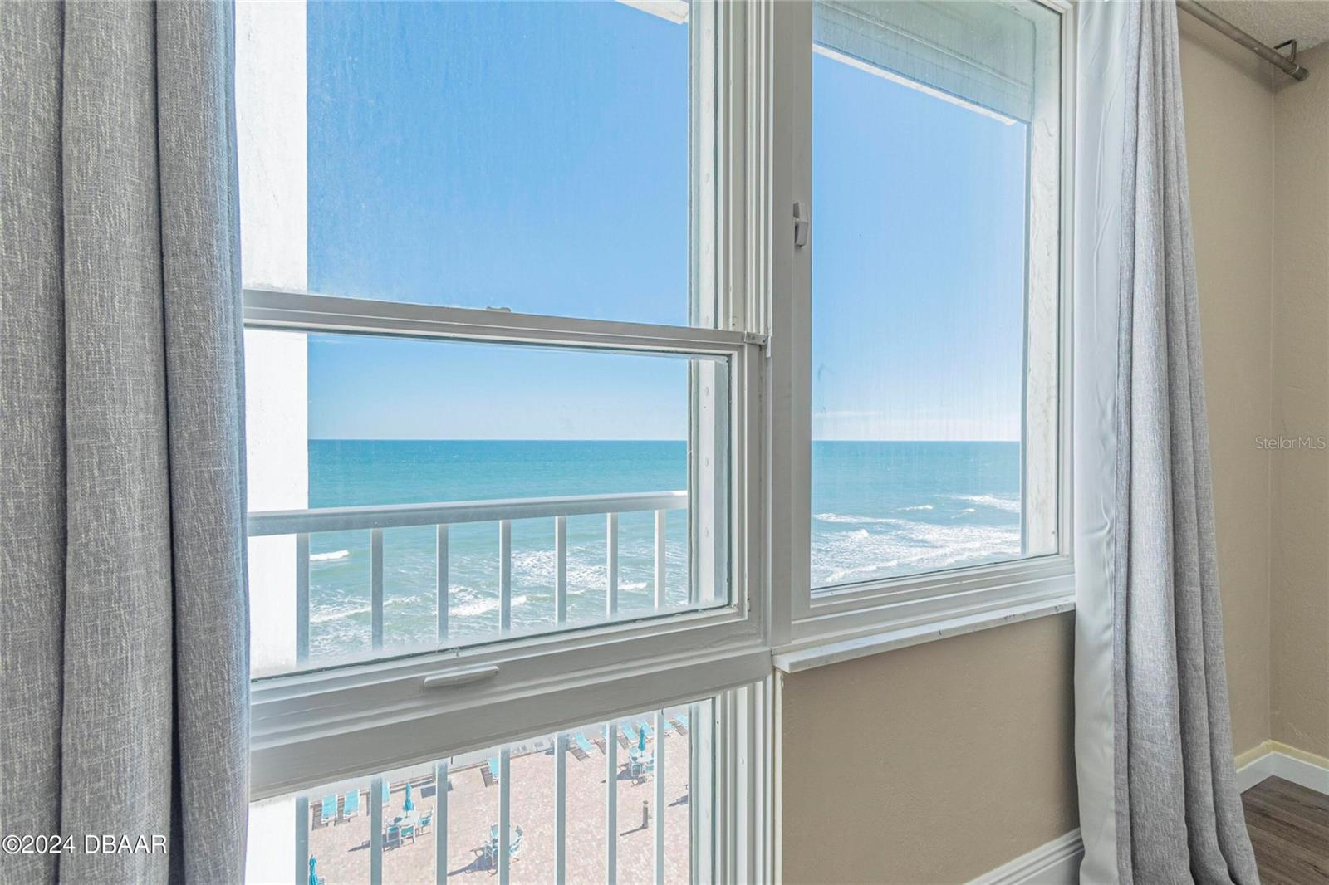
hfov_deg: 100.4
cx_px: 664
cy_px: 442
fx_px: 554
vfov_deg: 77.3
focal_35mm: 15
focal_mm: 10
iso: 320
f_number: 7.1
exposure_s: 1/2000
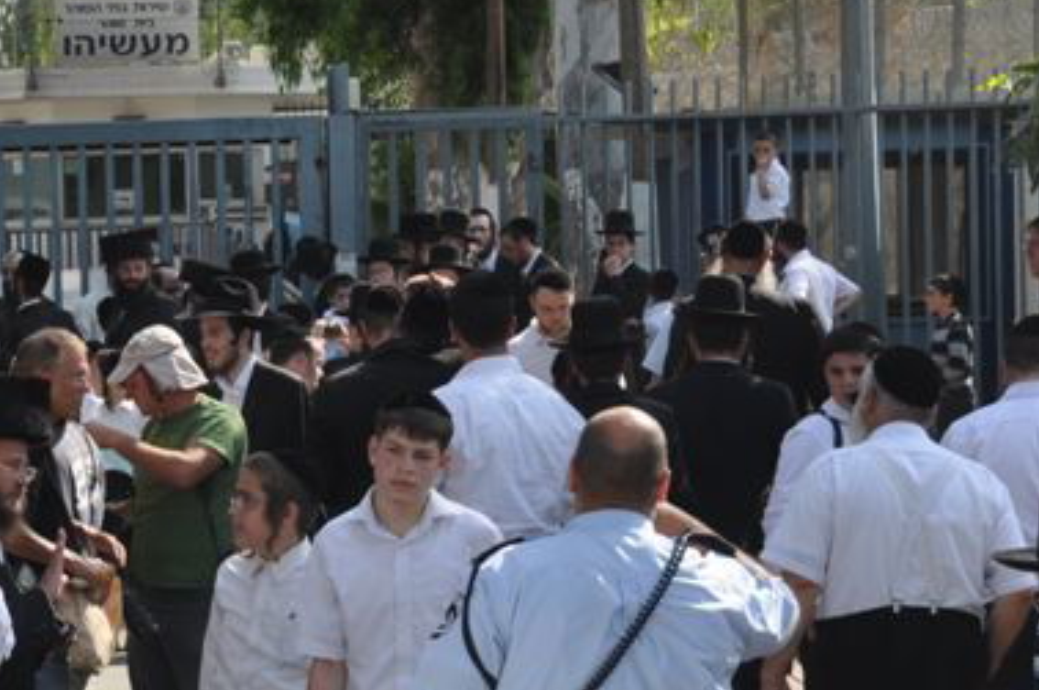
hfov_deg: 14.1
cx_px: -135
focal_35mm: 142
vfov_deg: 9.6
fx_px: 4103
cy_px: 371
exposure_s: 1/320
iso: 200
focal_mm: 35
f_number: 9
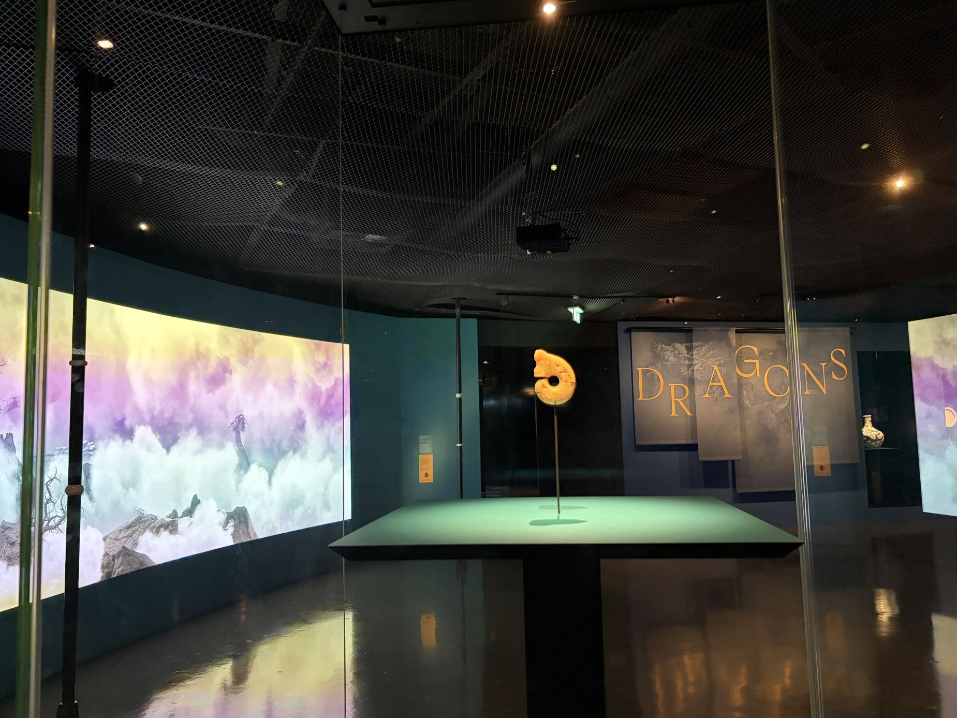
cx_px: 494
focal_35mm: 27
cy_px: 354
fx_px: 746
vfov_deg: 51.4
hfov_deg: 65.3
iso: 500
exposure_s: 1/30
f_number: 1.6
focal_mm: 5.96
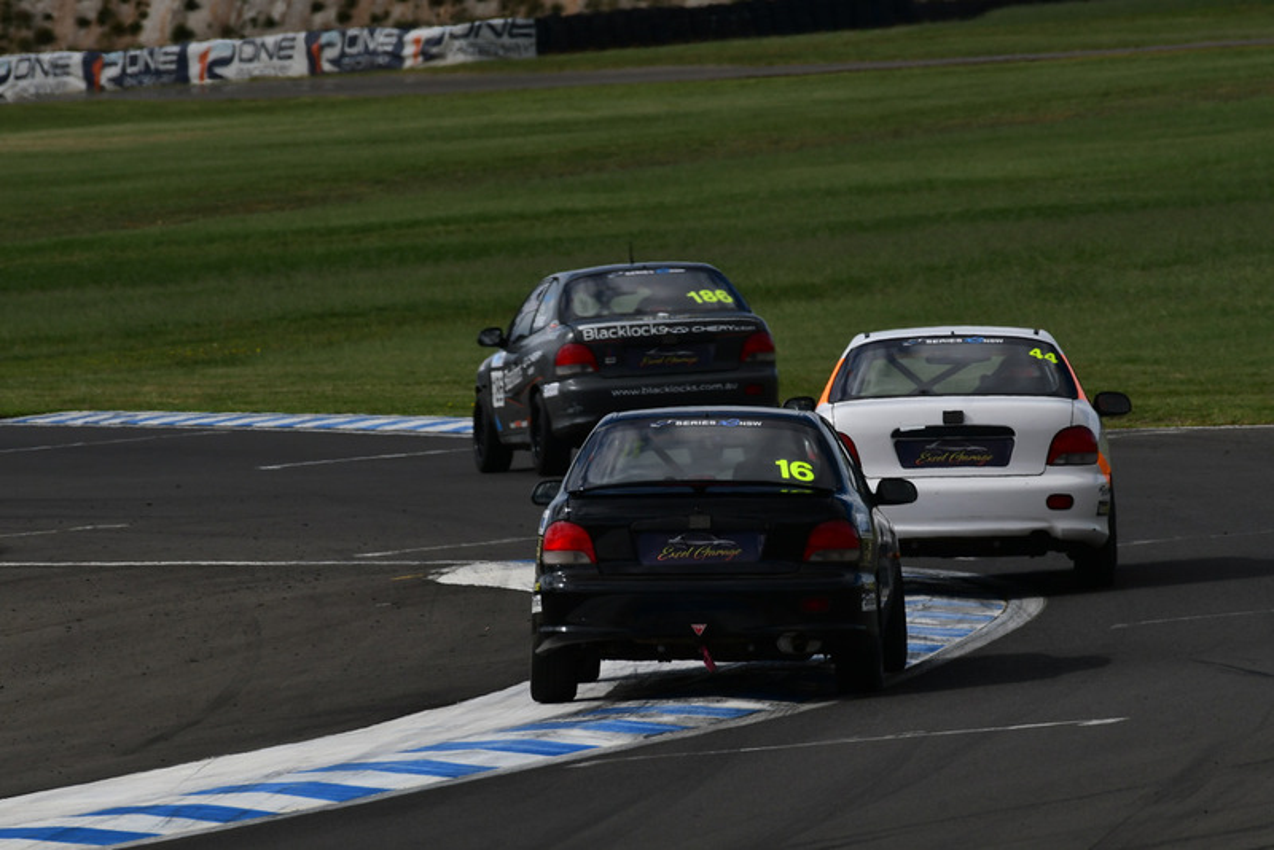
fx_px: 21771
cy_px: 425
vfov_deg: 2.2
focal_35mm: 615
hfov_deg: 3.4
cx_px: 637
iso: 200
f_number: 11
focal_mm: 410
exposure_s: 1/500
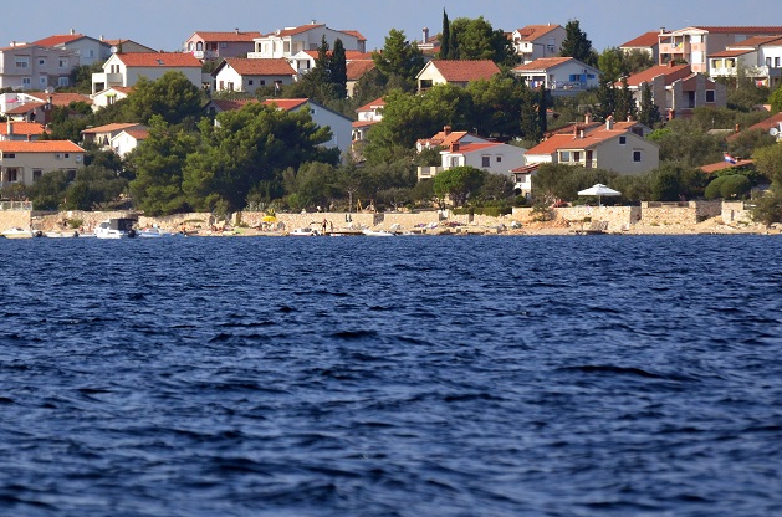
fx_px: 12394
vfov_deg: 2.4
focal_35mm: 572
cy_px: 137
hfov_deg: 3.6
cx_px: 303
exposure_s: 1/2500
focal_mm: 240
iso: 400
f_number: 5.3
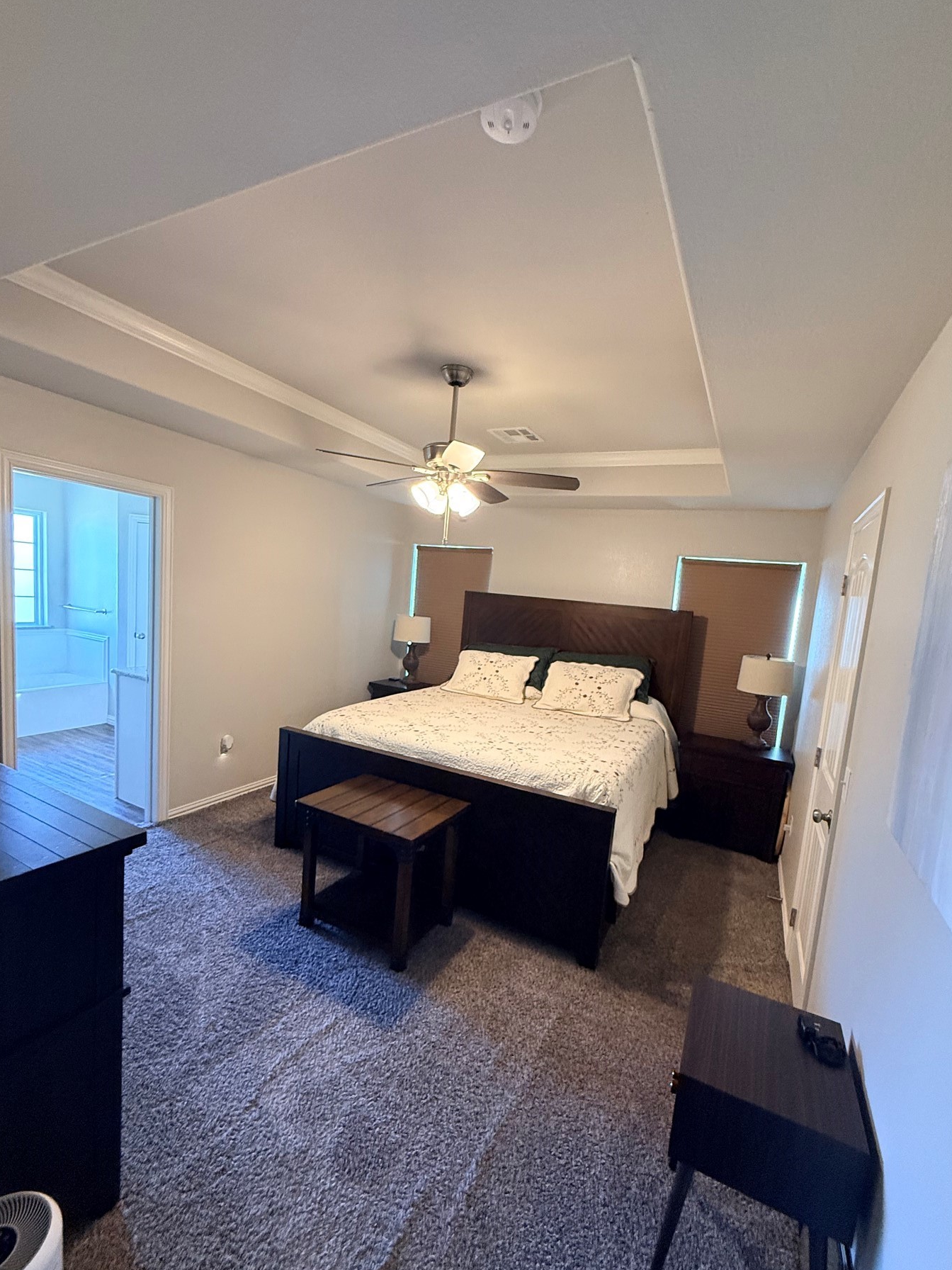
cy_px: 661
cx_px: 482
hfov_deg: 81.7
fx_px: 550
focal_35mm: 15
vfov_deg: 98.1
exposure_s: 1/60
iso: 400
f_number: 2.2
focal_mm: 2.22
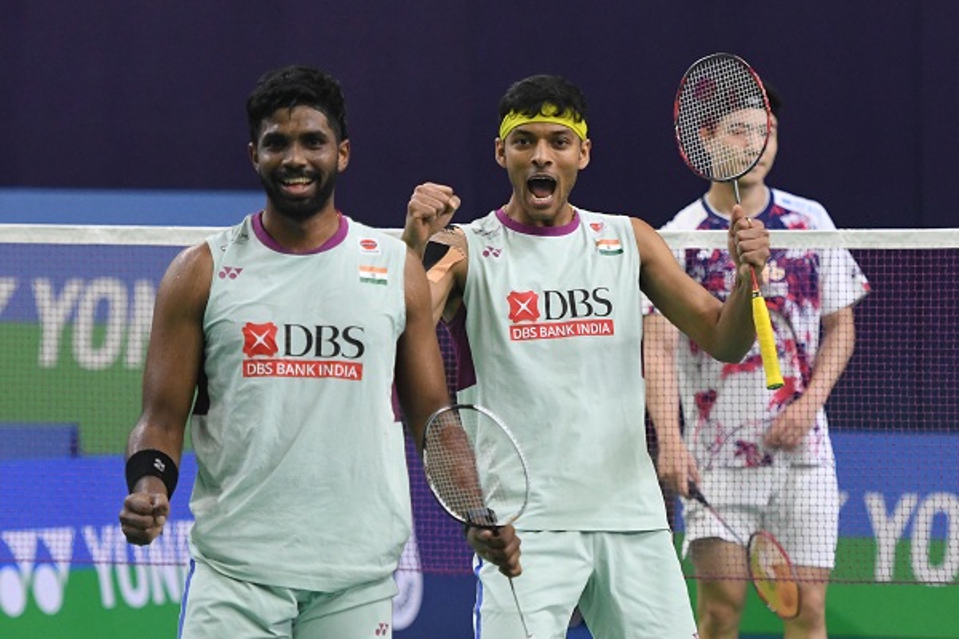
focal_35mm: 140
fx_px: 3729
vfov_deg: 9.8
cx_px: 480
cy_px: 320
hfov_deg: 14.7
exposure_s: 1/800
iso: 2500
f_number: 2.8
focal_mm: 140
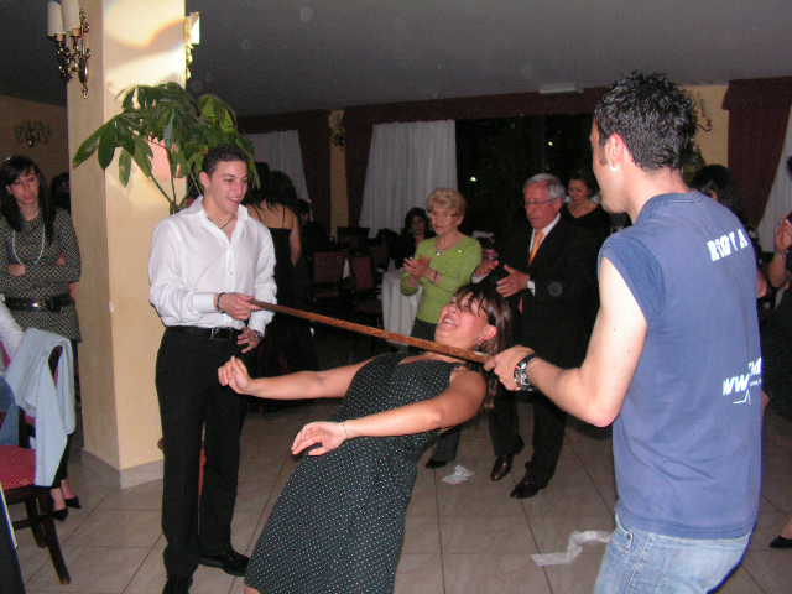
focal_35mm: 36
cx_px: 396
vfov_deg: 39.7
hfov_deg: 51.4
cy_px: 297
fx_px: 824
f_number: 3.2
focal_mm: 6
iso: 200
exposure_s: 1/40
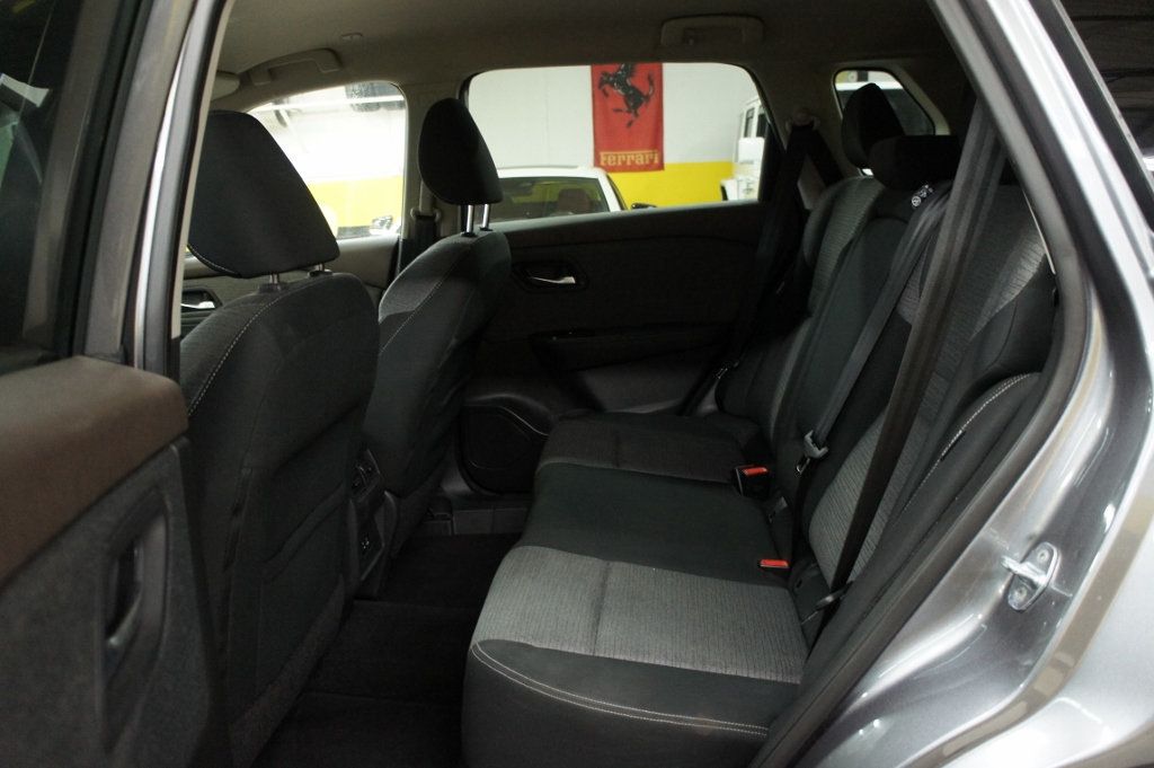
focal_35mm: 27
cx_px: 577
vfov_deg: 47.9
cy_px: 384
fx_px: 865
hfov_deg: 67.4
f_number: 3.5
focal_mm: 18
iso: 1600
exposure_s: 1/30
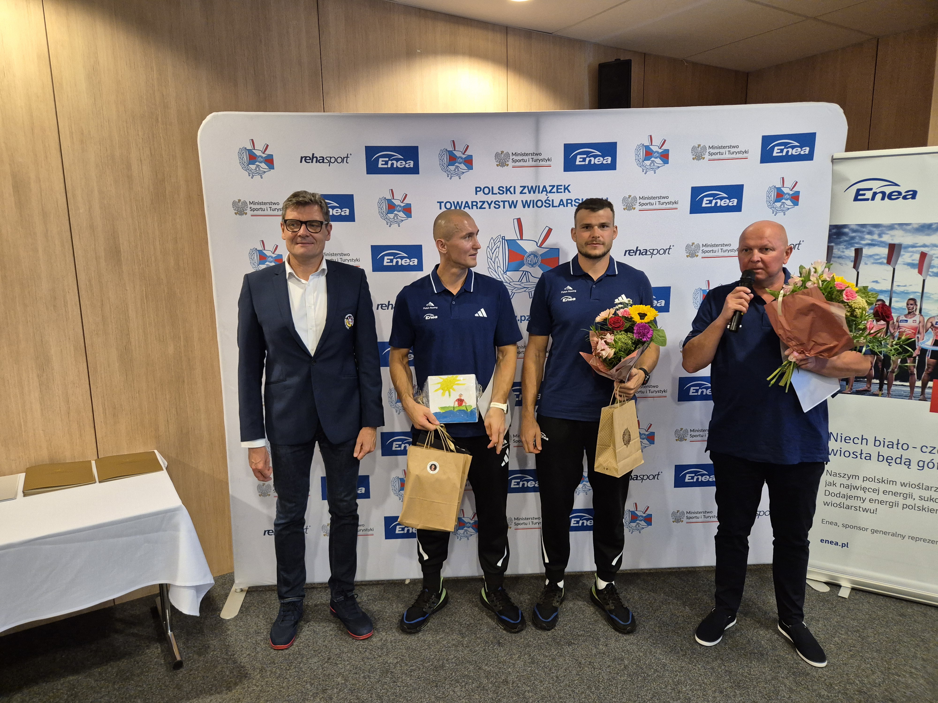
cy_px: 352
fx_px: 623
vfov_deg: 58.9
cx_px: 469
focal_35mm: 23
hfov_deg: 73.9
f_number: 1.8
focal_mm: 5.4
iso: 500
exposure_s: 1/120
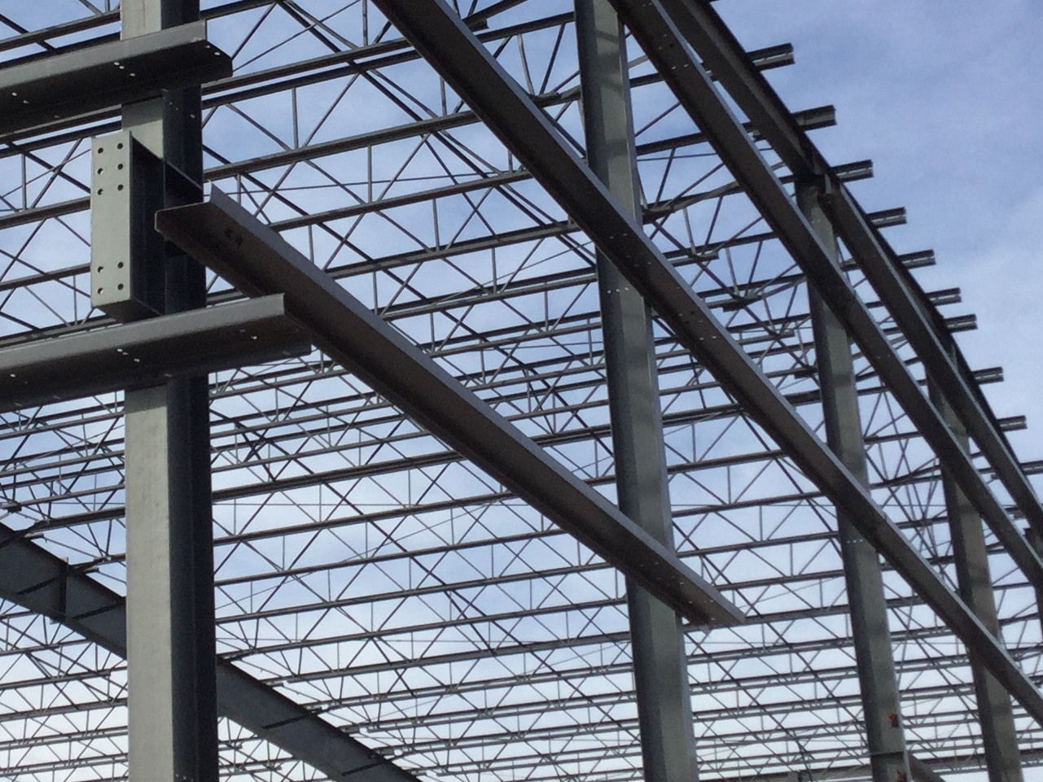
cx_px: 221
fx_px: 2381
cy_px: 301
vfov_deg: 18.6
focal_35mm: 79
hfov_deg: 24.4
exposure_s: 1/1359
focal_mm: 3.3
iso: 25
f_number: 2.4
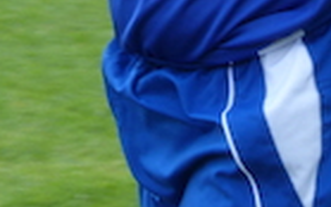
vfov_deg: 8.0
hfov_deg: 13.4
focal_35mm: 155
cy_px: -219
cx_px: 56
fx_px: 1399
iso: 100
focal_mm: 6.8
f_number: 8
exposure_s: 1/80
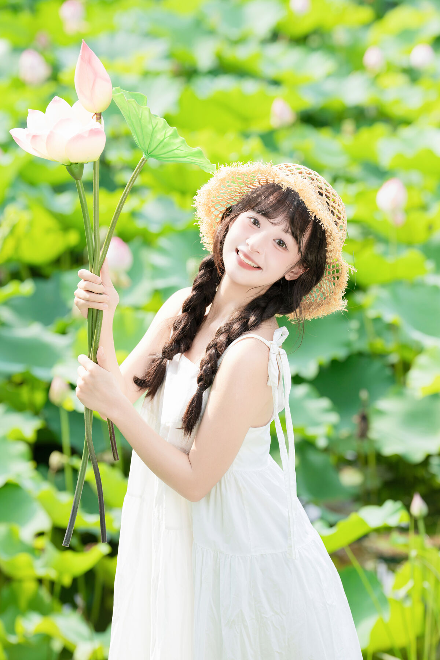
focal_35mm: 122
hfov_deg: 11.2
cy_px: 330
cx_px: 220
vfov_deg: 16.8
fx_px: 2236
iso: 320
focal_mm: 122
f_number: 4
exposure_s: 1/400
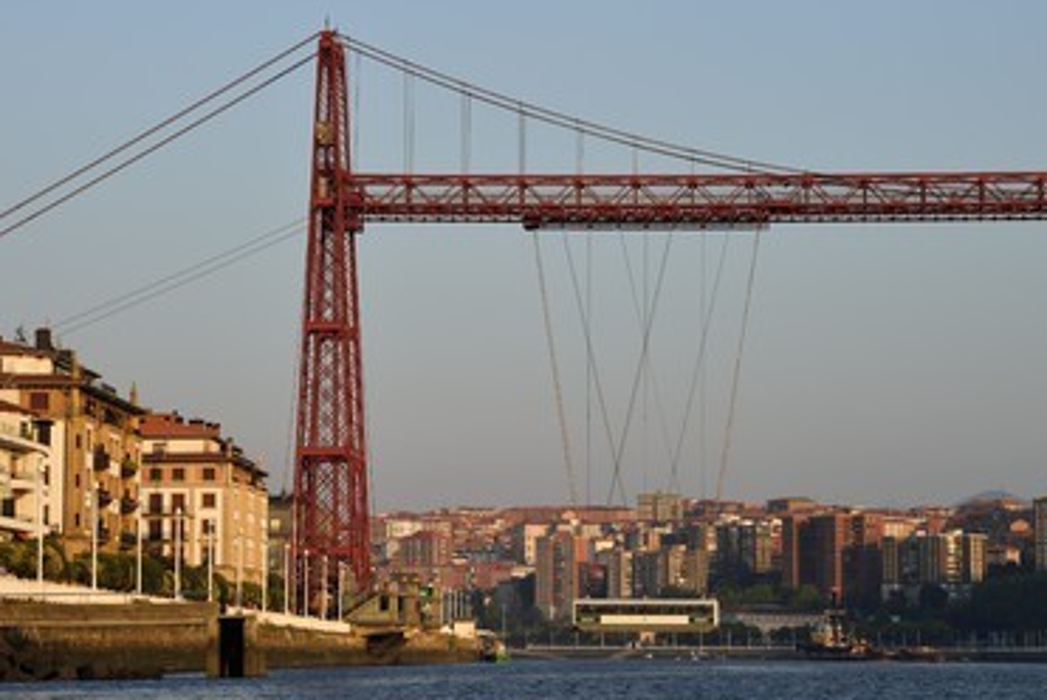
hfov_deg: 14.9
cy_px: 370
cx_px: 567
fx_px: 4017
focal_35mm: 138
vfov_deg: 10.0
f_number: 7.1
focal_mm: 122
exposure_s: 1/500
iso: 200
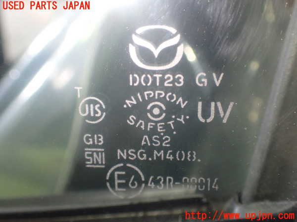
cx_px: 148
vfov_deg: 39.7
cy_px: 111
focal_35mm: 36
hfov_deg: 51.4
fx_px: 309
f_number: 2.5
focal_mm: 6.37
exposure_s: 1/40
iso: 640
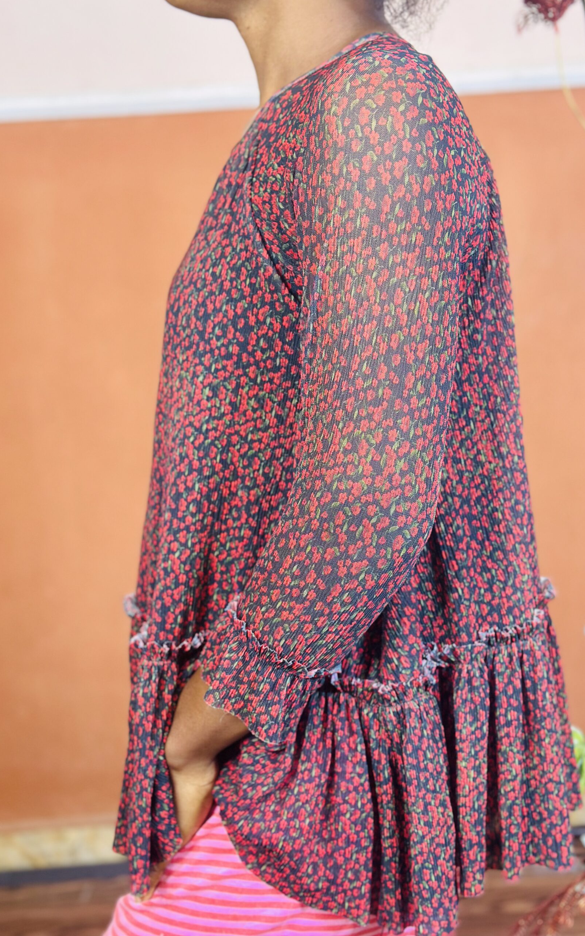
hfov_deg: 25.3
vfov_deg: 39.6
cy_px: 468
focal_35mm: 51
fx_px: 1301
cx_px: 333
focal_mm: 6.86
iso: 320
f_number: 1.78
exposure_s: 1/50
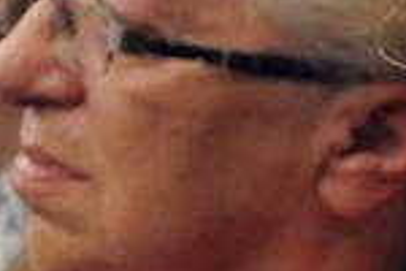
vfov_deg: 1.9
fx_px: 8163
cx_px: 931
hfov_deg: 2.8
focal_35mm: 724
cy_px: 348
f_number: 5.6
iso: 2500
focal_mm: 85
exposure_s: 1/80
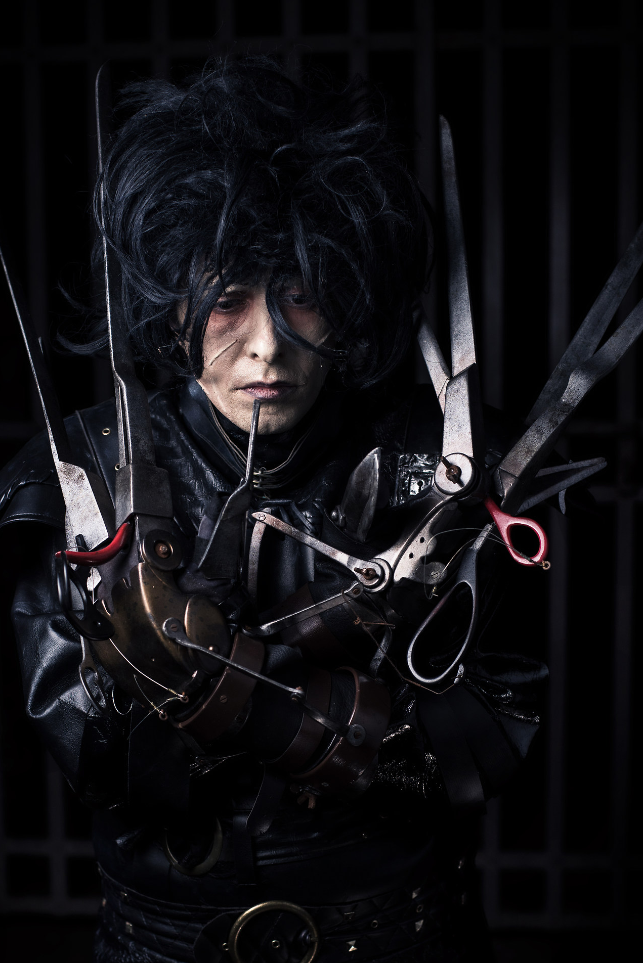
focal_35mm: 63
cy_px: 593
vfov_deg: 31.8
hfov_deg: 21.6
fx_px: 1687
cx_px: 278
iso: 250
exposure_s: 1/100
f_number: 4.5
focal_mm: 50
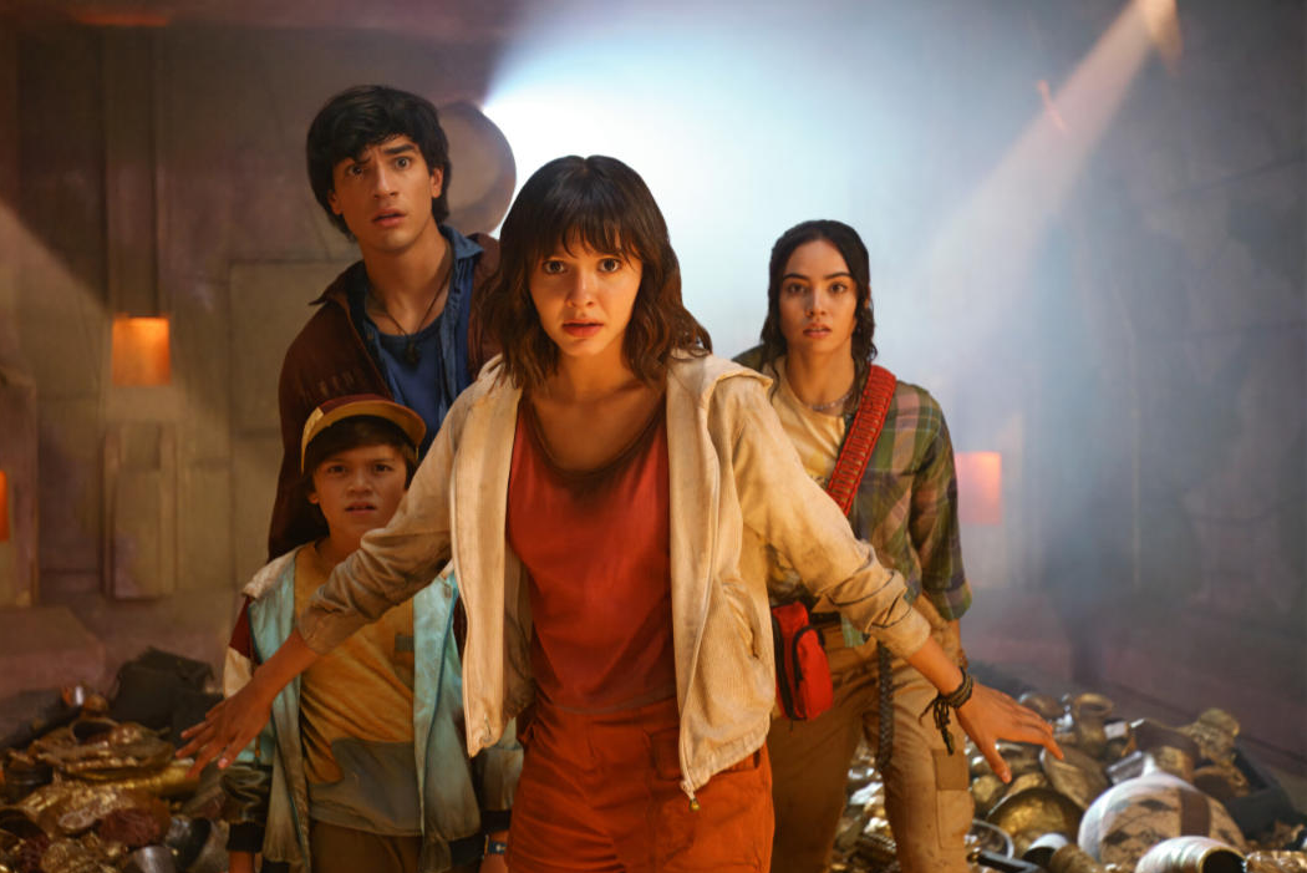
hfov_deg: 48.3
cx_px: 564
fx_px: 1453
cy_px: 439
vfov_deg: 33.4
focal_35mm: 40
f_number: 2.8
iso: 2500
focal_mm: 35
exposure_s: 1/200
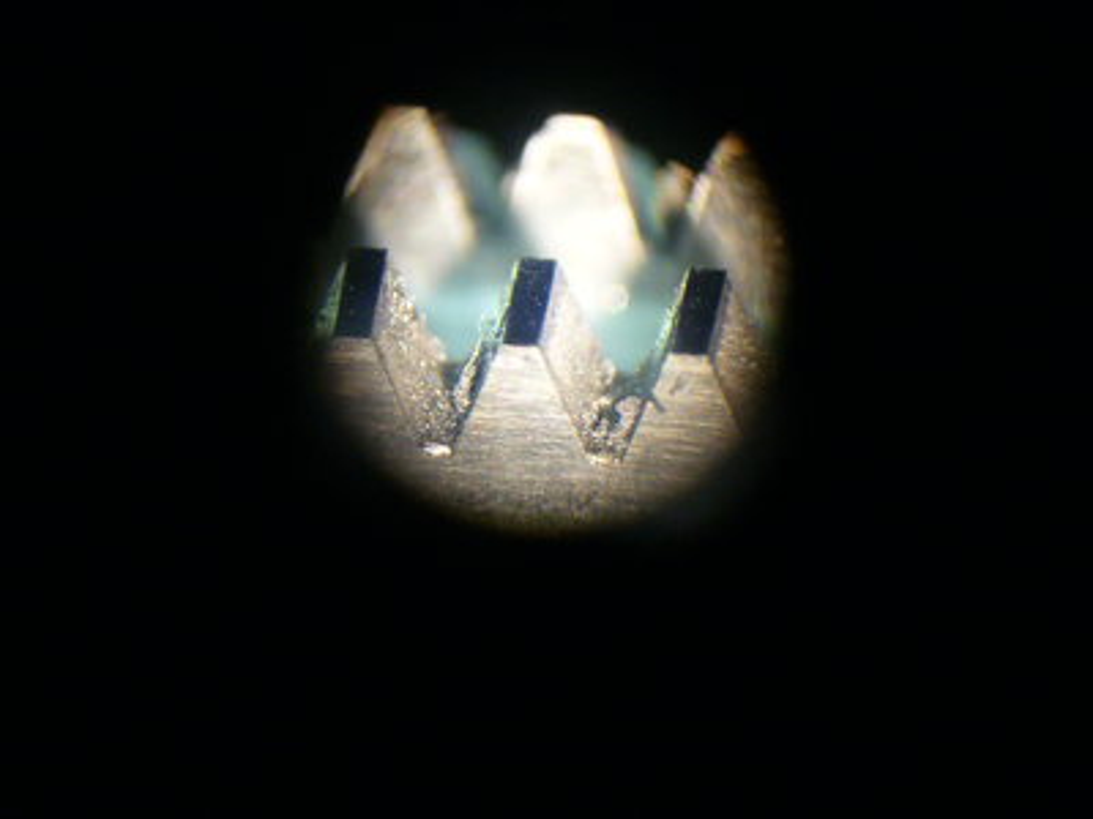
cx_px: 546
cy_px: 410
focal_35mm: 37
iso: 200
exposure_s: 1/13
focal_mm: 6.1
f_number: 2.8
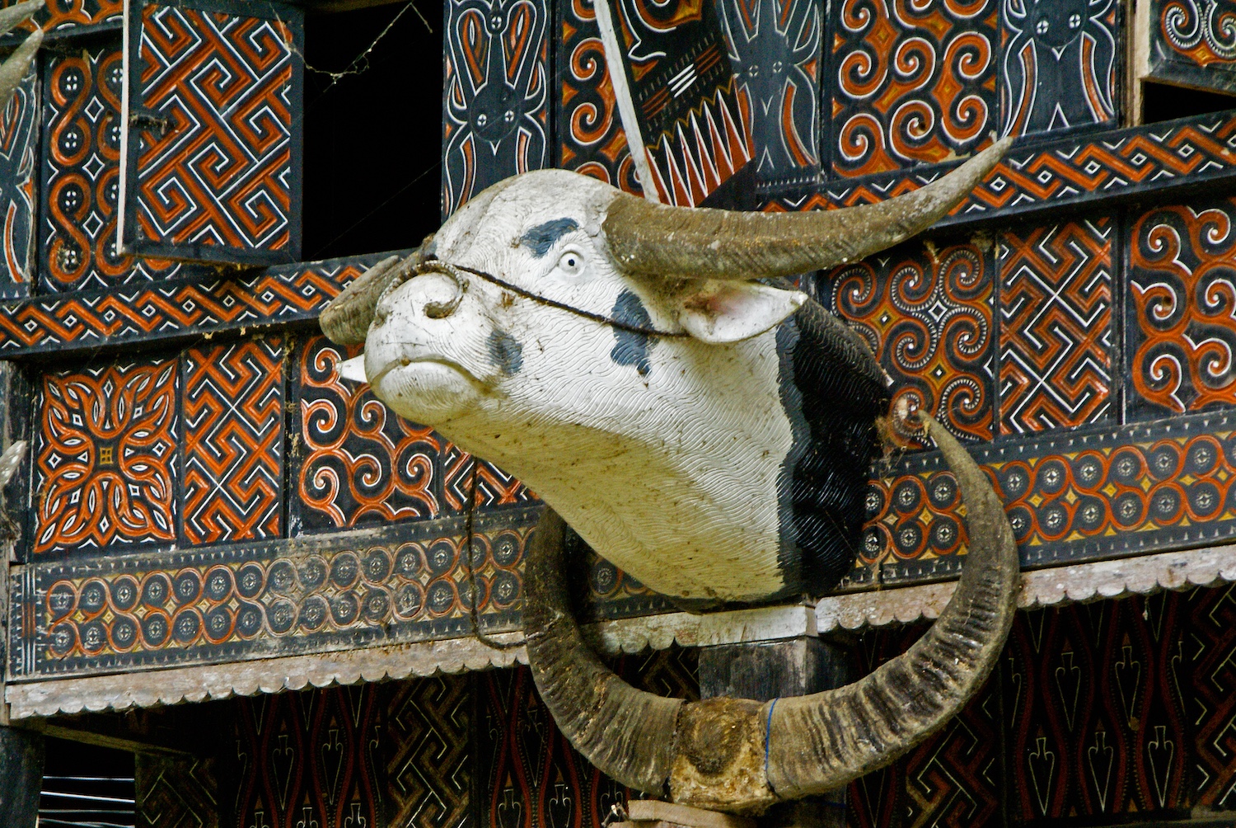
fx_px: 6187
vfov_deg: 7.6
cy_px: 414
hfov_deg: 11.4
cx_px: 618
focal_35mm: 180
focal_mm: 120
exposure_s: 1/20
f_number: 8
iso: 400
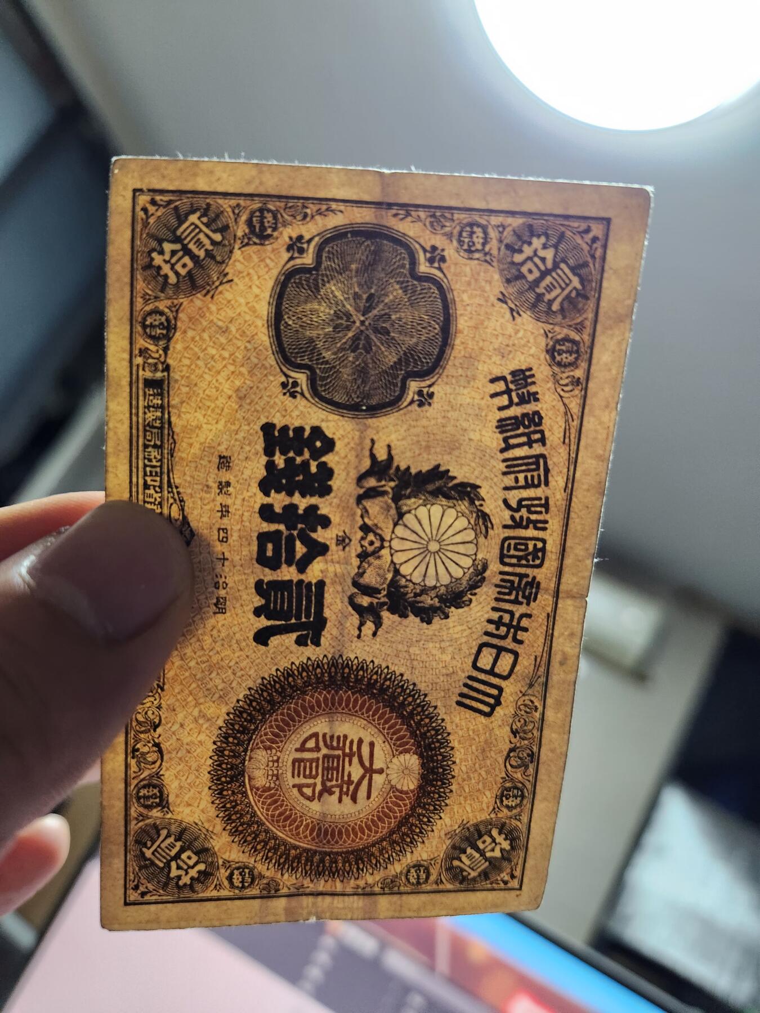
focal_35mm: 23
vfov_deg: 73.9
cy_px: 506
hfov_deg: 58.9
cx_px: 380
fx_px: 673
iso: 800
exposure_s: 1/50
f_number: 1.8
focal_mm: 5.4
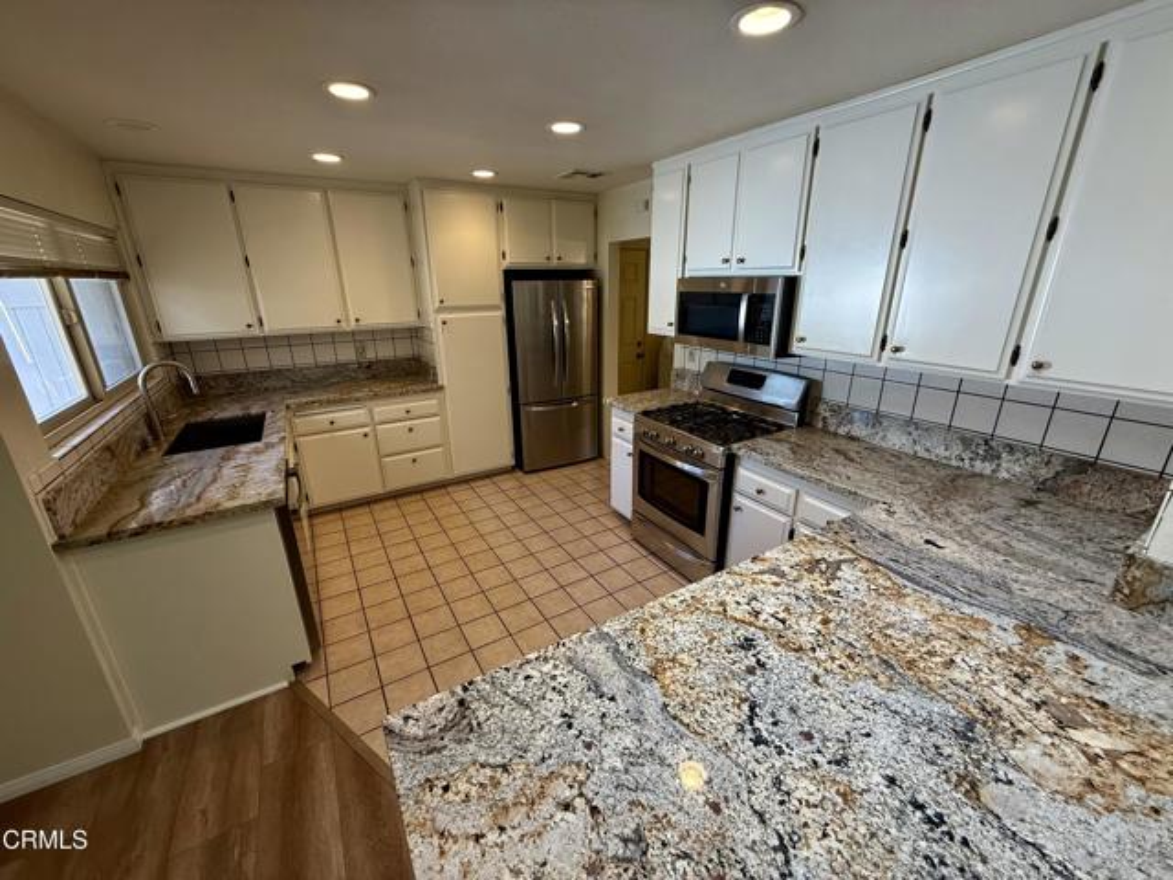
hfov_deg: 102.1
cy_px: 440
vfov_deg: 85.7
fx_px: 474
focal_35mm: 14
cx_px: 586
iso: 160
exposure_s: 1/120
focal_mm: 2.22
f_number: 2.2
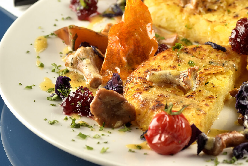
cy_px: 46
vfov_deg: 6.8
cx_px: 235
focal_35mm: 203
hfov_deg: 10.1
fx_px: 1399
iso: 400
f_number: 9.5
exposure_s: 1/180
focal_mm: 105
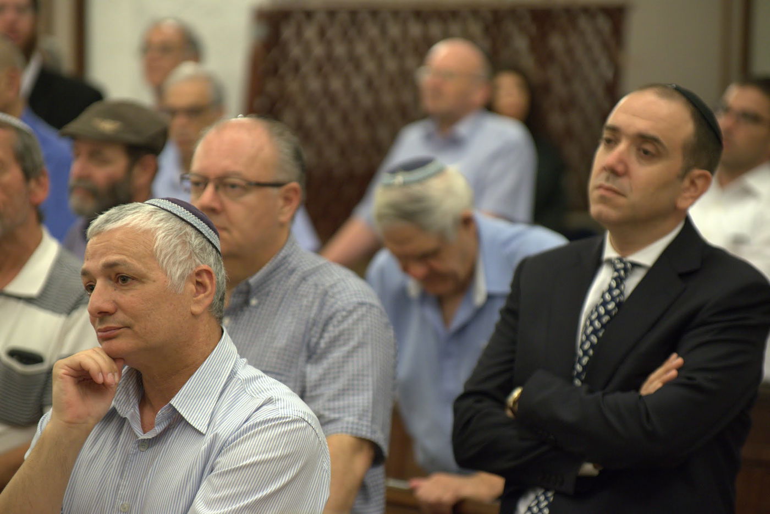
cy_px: 257
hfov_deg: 13.3
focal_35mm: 154
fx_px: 3294
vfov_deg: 8.9
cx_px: 385
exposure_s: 1/100
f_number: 2.8
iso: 800
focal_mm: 103
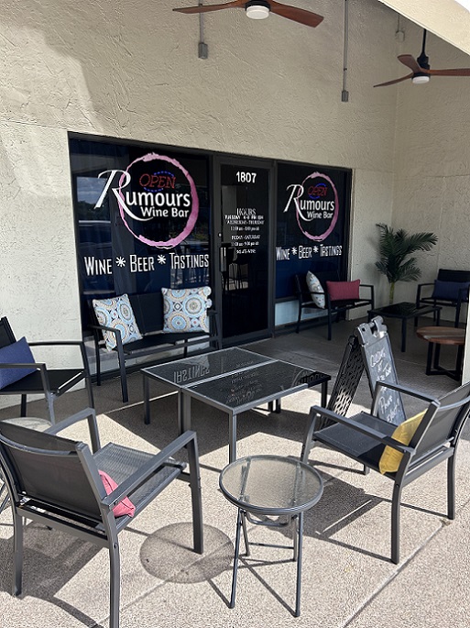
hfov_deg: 53.0
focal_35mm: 26
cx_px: 235
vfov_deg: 67.3
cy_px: 314
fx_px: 471
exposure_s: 1/1531
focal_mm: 5.7
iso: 50
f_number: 1.5
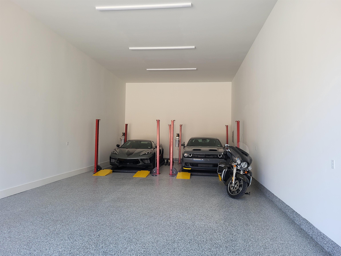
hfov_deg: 67.3
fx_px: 256
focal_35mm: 26
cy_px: 128
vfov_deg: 53.1
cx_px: 170
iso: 80
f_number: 1.8
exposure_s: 1/120
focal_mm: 5.4
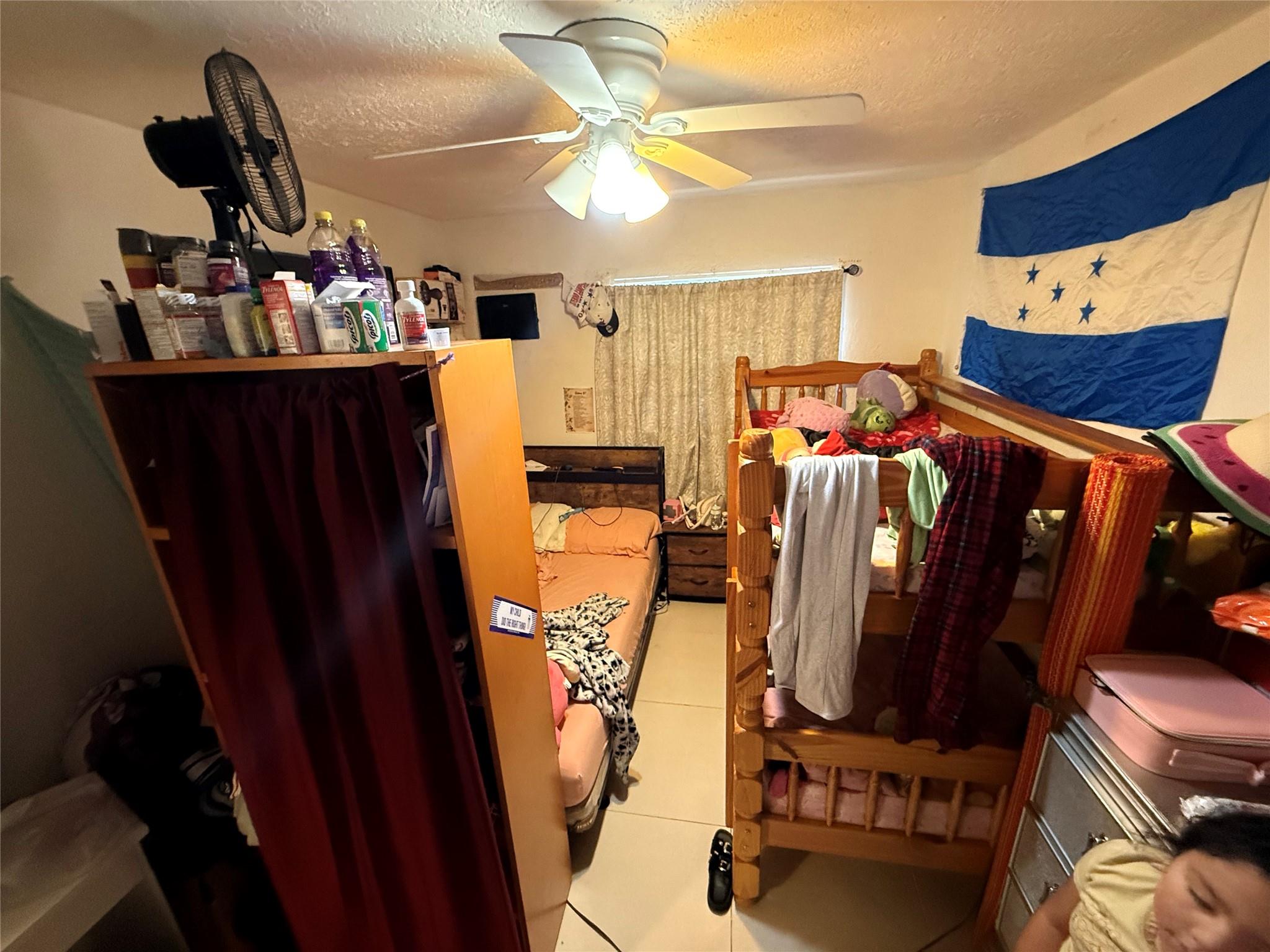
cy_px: 476
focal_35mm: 14
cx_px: 635
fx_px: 514
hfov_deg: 102.1
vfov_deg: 85.7
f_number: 2.2
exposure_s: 1/60
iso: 800
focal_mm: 2.22
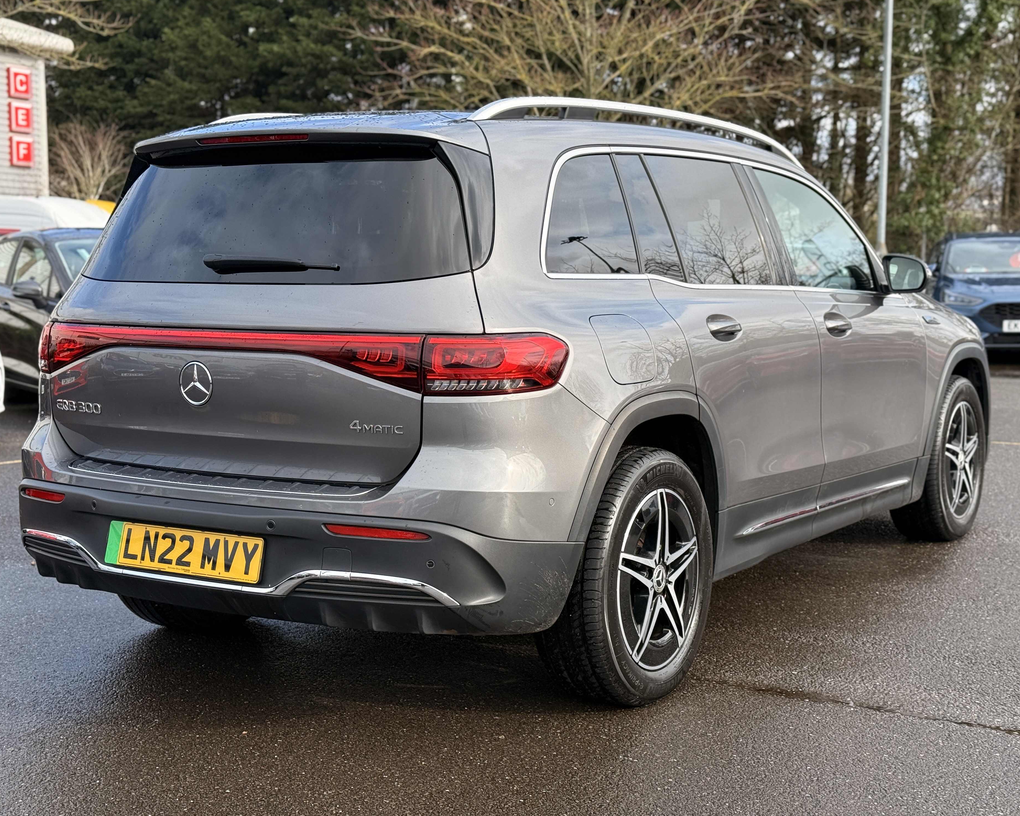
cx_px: 499
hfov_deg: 36.7
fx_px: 1540
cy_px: 404
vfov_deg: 29.7
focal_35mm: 51
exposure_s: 1/1285
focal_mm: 6.76
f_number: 1.78
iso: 64
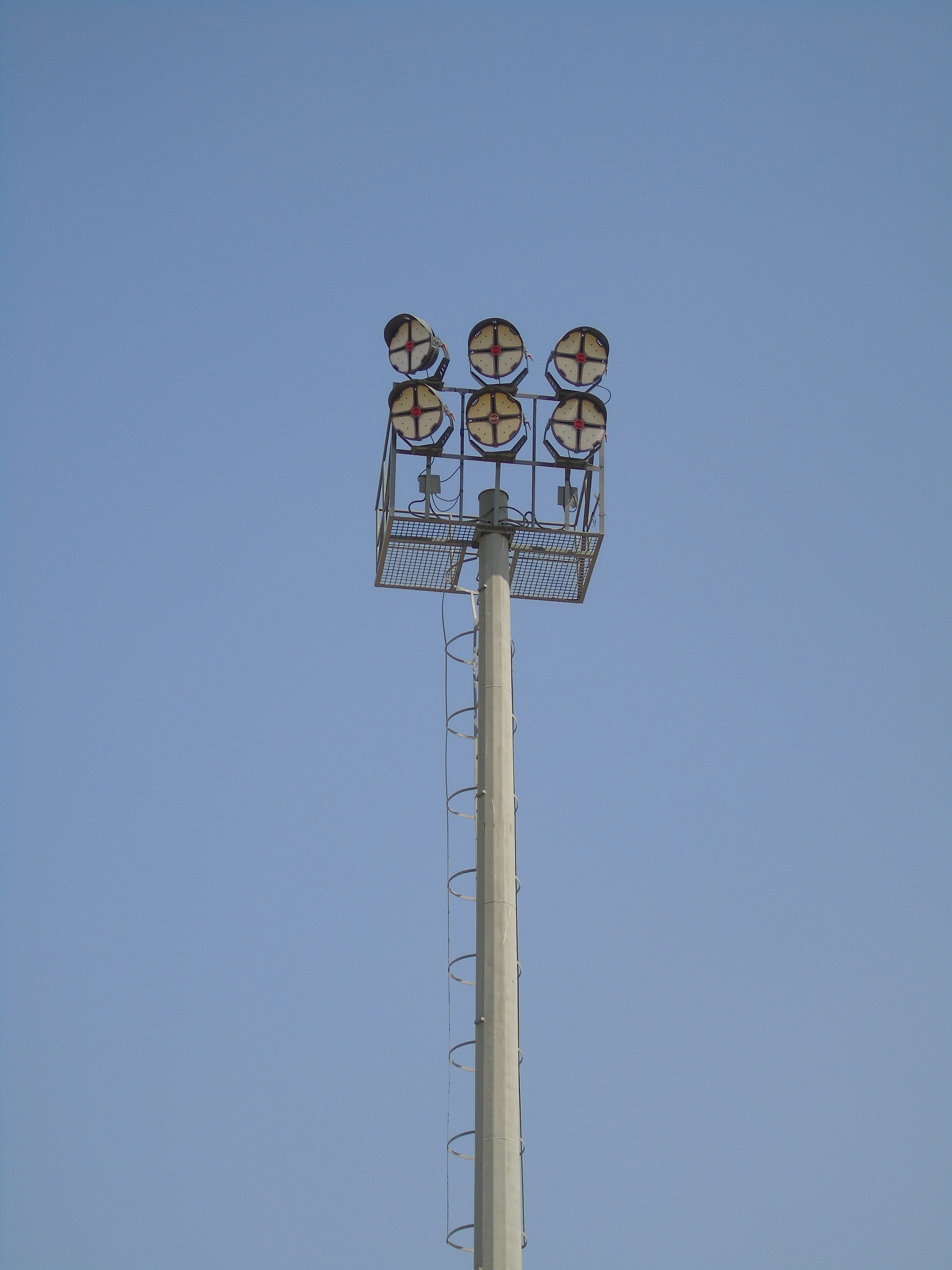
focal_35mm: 82
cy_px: 635
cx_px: 476
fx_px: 3007
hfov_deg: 18.0
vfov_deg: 23.8
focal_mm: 15
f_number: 4.1
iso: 80
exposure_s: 1/800
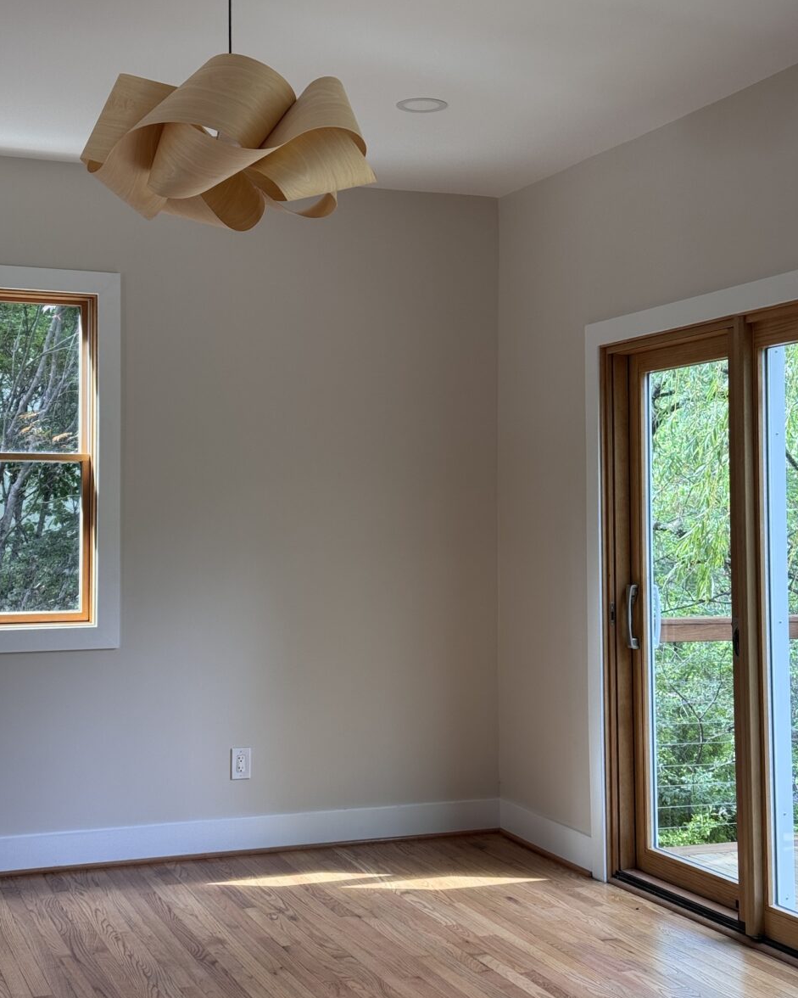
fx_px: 1505
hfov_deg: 29.7
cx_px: 392
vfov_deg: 36.6
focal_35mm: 51
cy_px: 459
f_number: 1.78
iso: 50
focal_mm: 6.76
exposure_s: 1/120
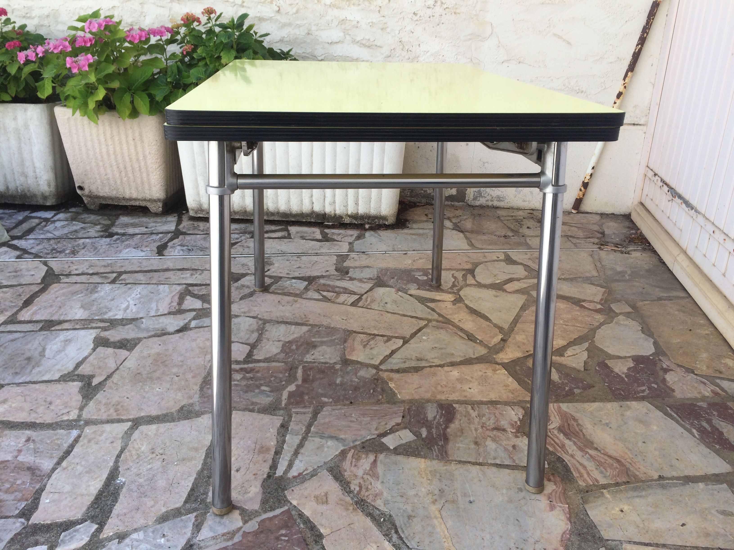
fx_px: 615
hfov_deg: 61.7
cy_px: 275
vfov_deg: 48.2
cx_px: 367
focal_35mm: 29
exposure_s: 1/595
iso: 32
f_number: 2.2
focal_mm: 4.15
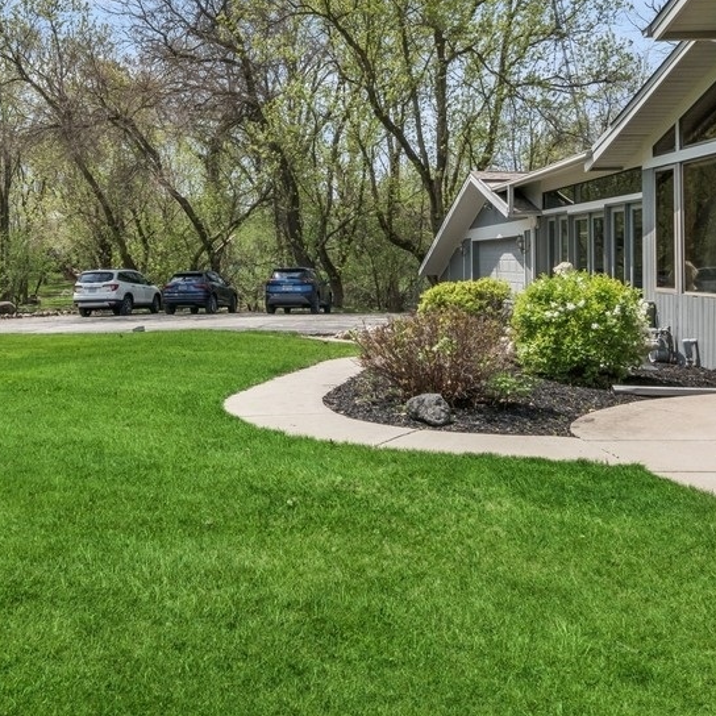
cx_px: 220
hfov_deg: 46.2
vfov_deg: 46.5
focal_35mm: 35
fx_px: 819
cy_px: 241
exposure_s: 1/500
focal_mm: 14
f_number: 9.5
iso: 200
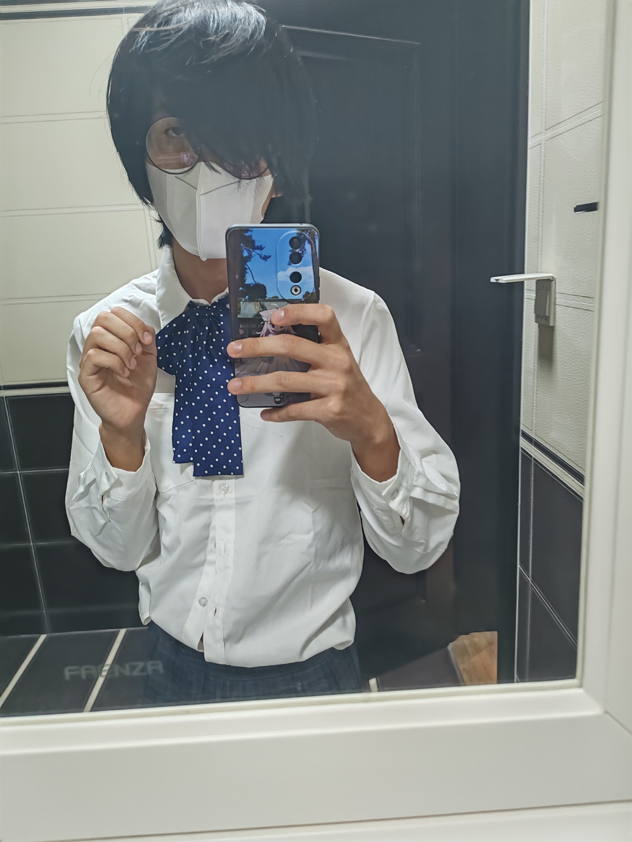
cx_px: 316
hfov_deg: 51.4
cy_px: 421
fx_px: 657
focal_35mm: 27
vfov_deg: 65.3
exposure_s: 1/50
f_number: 1.9
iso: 1250
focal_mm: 6.12
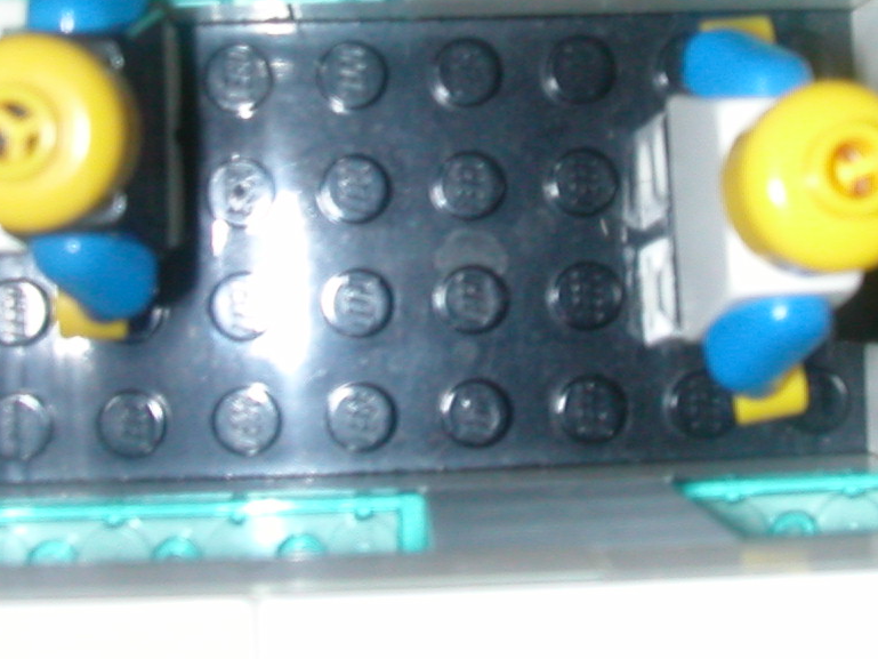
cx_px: 532
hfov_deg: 25.3
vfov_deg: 19.0
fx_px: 1953
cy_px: 184
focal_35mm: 77
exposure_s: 1/59.9
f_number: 4.5
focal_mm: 5.6
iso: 100
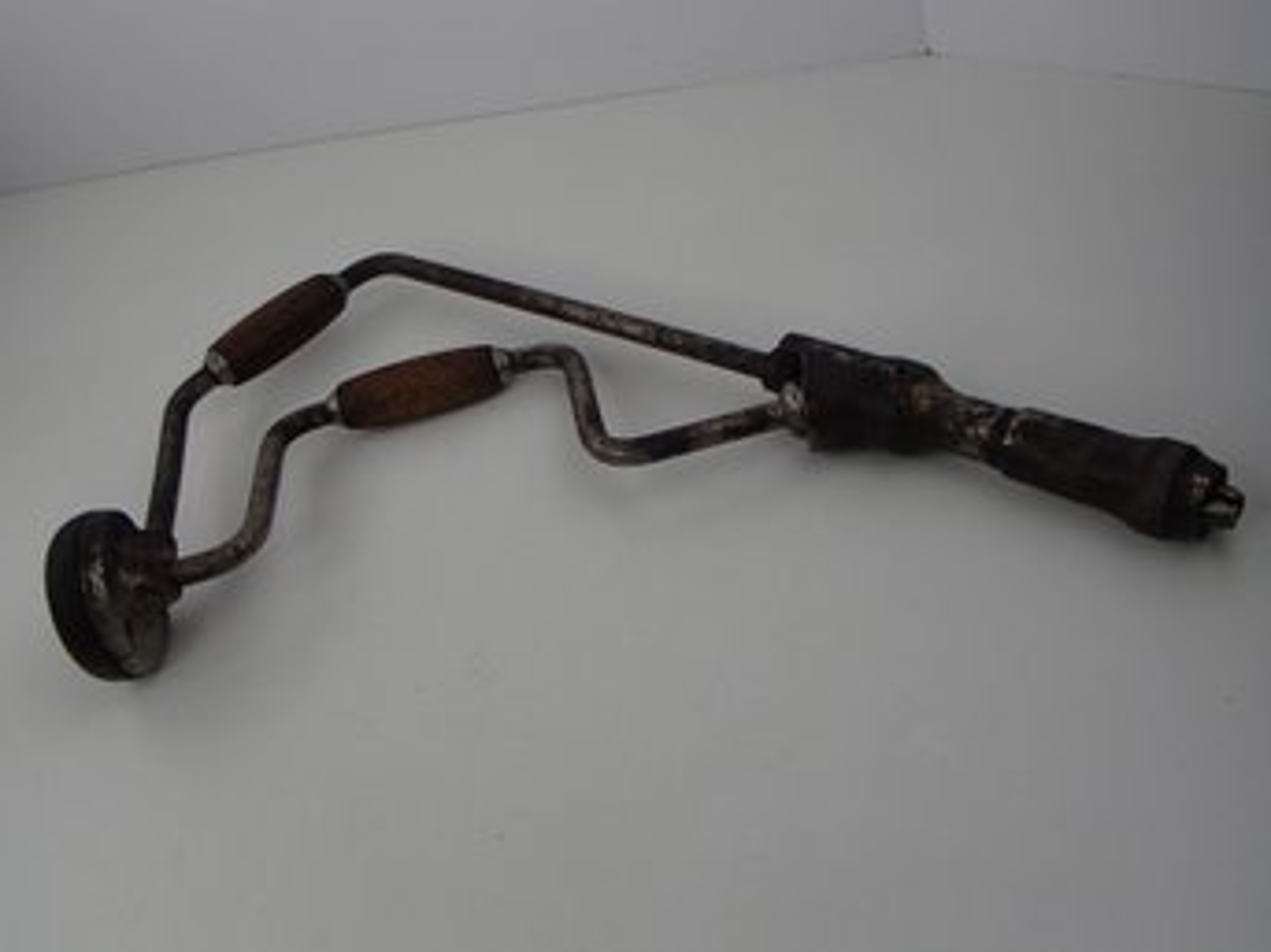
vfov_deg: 38.6
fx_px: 1358
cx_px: 636
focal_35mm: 37
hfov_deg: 50.2
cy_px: 476
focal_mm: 6.64
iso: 100
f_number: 4.7
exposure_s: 1/200
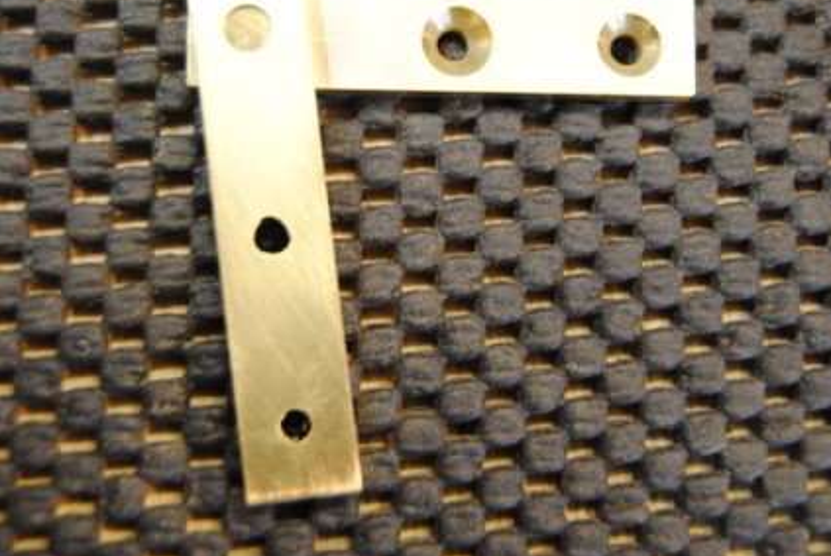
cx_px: 428
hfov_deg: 30.6
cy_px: 204
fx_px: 1518
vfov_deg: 20.7
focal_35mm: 66
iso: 400
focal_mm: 31
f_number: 4.2
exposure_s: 1/13
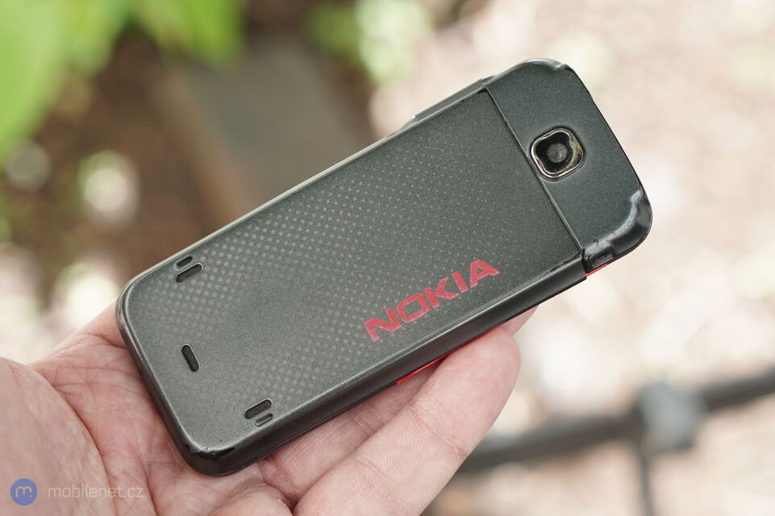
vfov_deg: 24.6
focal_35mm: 55
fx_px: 1184
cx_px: 388
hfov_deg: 36.3
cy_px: 258
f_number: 5
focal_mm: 55
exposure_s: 1/200
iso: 250
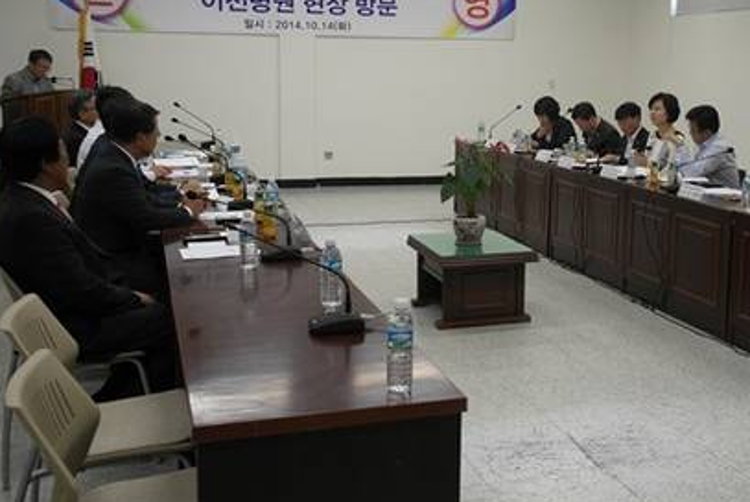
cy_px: 174
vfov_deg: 28.5
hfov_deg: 41.4
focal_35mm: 47
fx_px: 980
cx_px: 488
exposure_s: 1/80
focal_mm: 22
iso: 400
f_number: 3.5
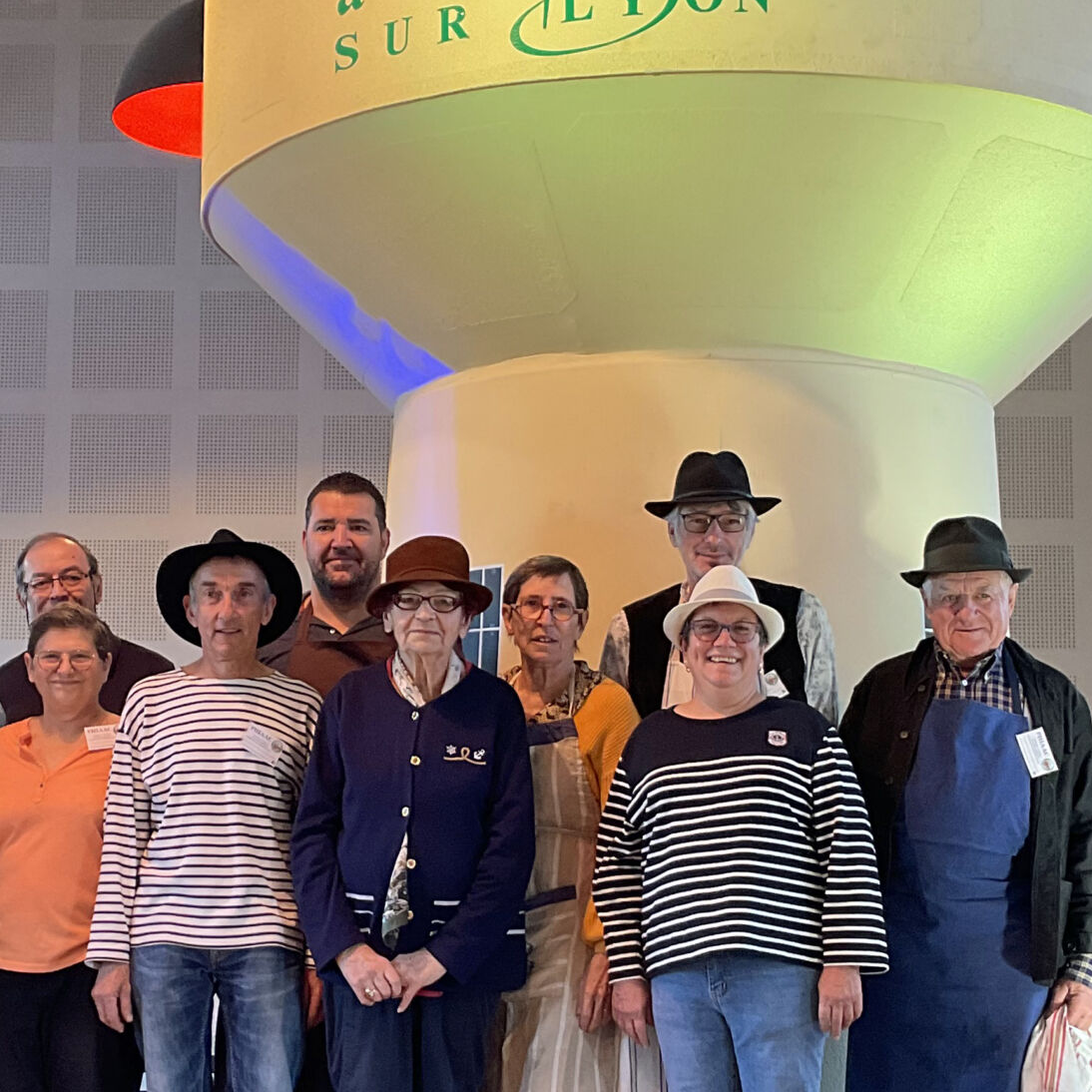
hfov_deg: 28.5
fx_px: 2141
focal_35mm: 60
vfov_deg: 28.6
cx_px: 423
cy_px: 590
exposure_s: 1/50
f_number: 1.8
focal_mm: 3
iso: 80
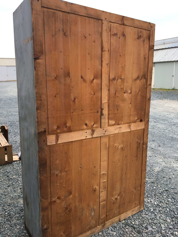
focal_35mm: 29
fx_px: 199
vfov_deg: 61.7
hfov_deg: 48.2
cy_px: 118
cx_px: 89
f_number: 2.2
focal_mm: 4.15
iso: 25
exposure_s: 1/434
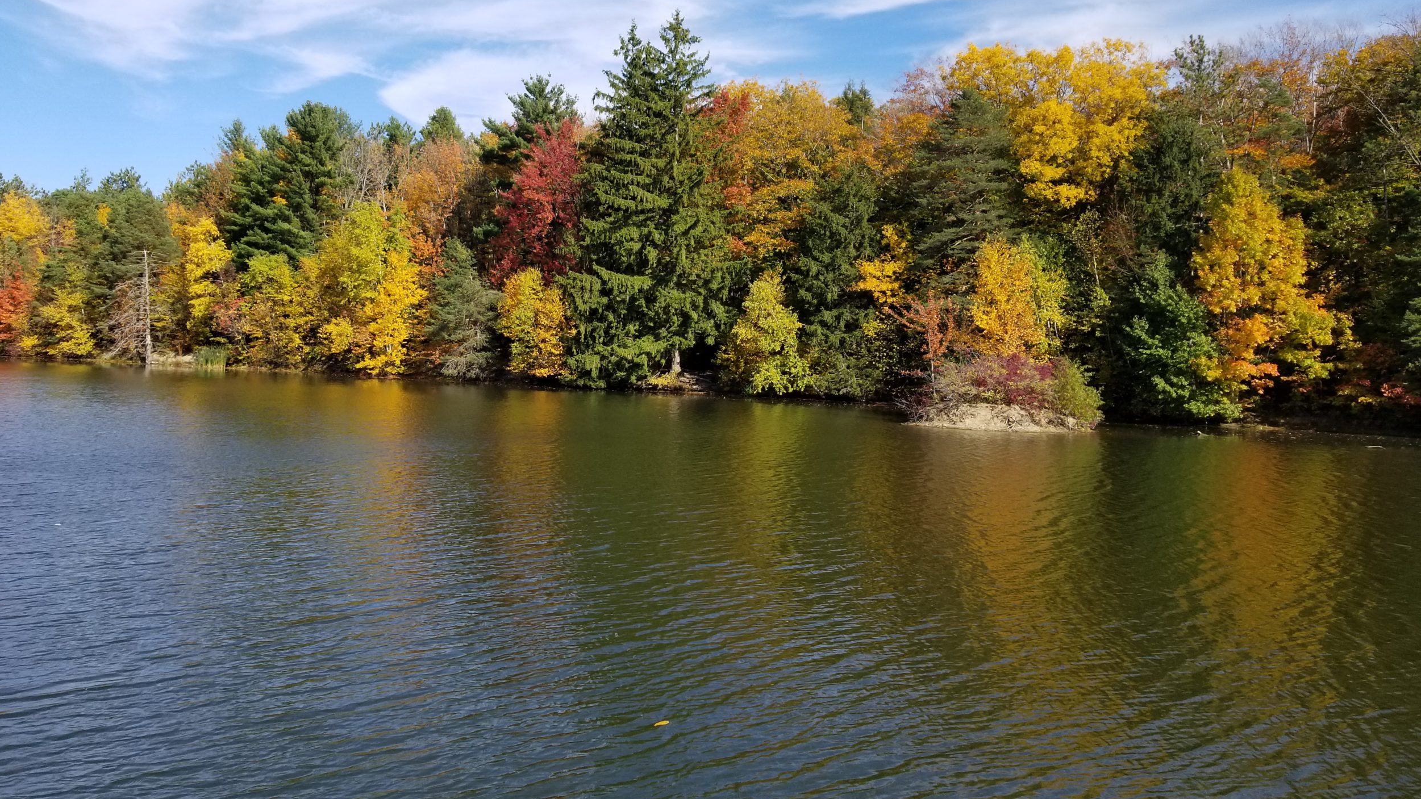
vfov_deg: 39.9
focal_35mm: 29
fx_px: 1093
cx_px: 696
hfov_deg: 66.1
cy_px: 306
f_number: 1.7
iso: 50
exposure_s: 1/1969
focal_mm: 4.25
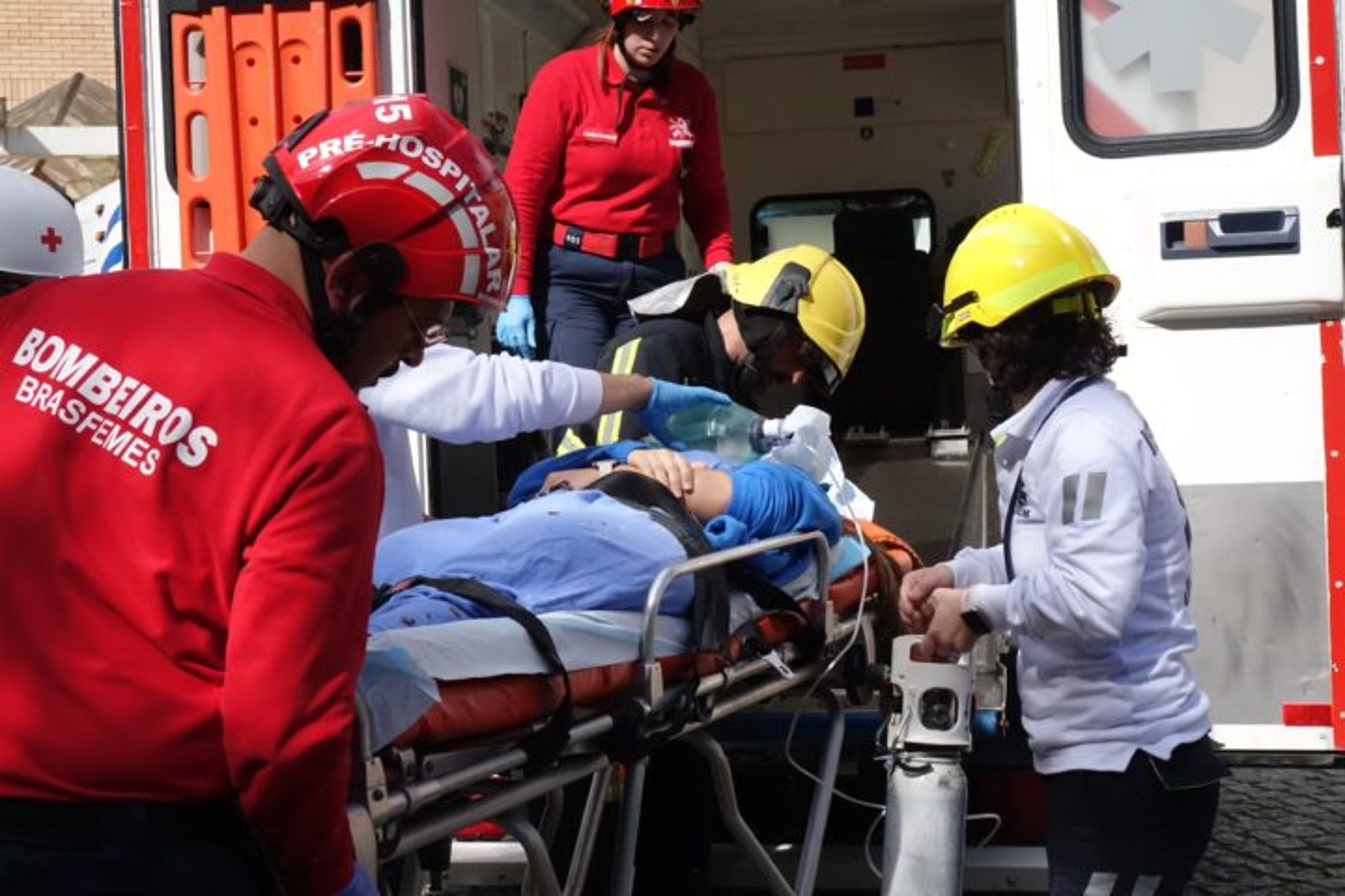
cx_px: 672
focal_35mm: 57
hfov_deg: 35.1
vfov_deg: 23.8
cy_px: 448
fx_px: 2129
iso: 2000
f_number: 5.6
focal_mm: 21.05
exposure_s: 1/800
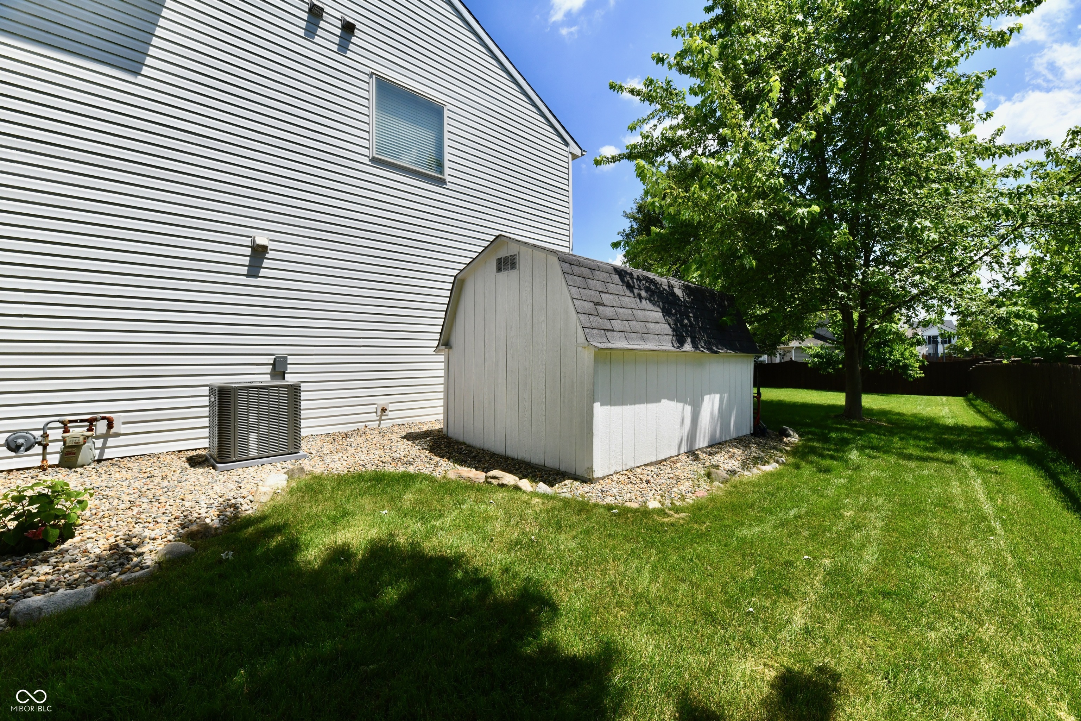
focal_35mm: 14
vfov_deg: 81.2
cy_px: 360
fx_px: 420
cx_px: 540
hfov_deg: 104.3
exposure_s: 1/800
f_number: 14
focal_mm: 14
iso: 640
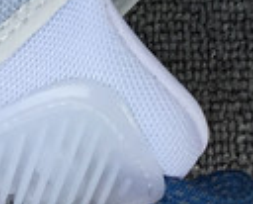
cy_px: -320
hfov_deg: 9.0
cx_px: 255
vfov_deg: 6.8
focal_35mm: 212
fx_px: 1591
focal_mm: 3.3
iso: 25
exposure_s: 1/445
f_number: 2.4
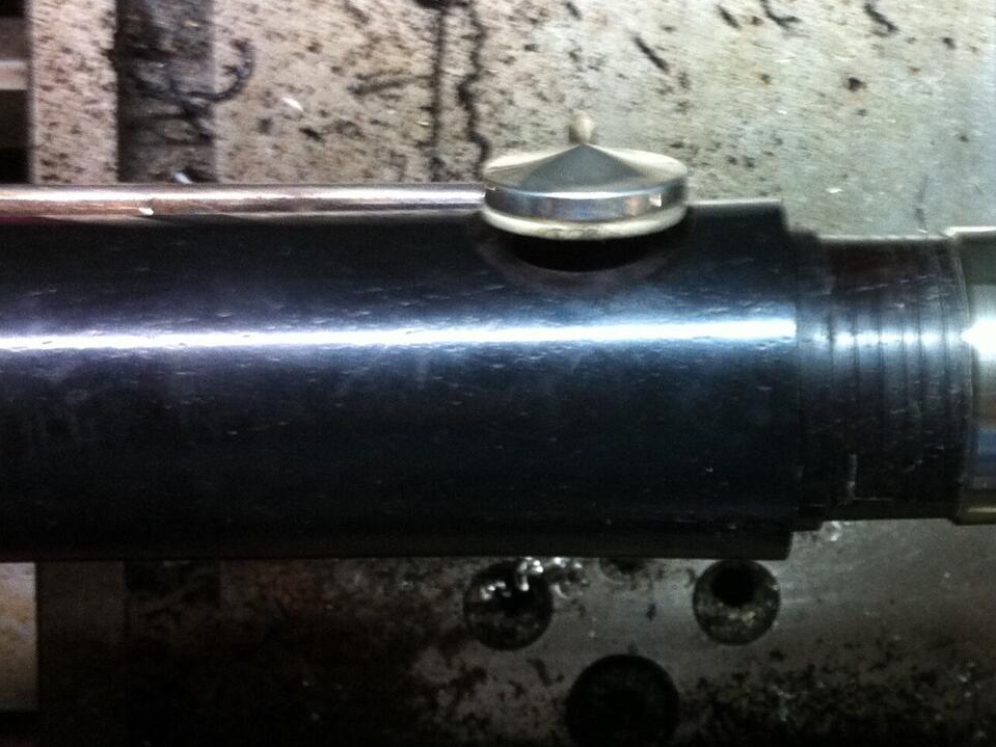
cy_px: 305
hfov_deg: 27.2
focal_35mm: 70
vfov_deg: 21.0
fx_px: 2014
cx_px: 813
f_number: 2.8
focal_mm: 3.85
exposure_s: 1/15
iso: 250
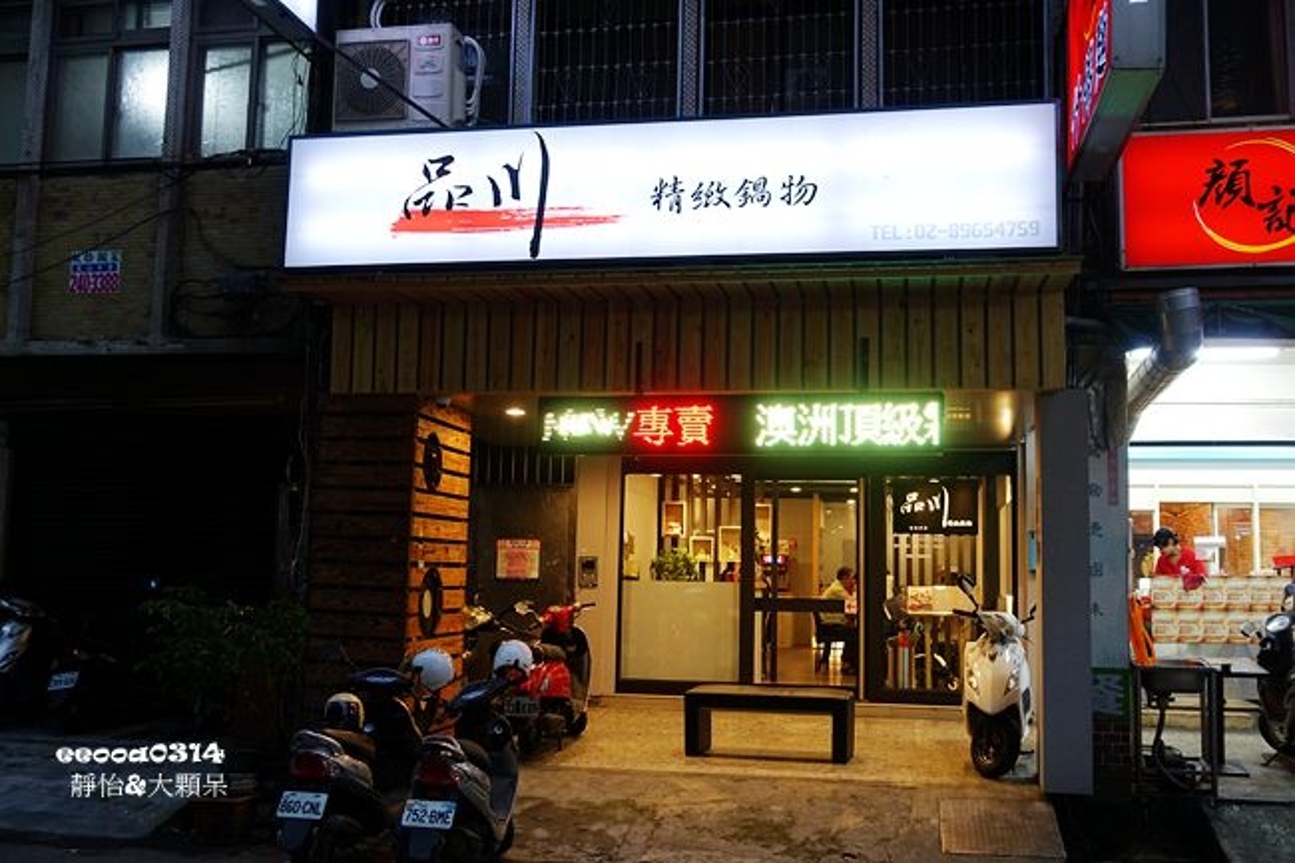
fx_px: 1367
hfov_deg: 50.7
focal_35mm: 38
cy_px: 432
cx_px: 648
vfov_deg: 35.0
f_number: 2.8
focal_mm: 13.92
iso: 320
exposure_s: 1/40
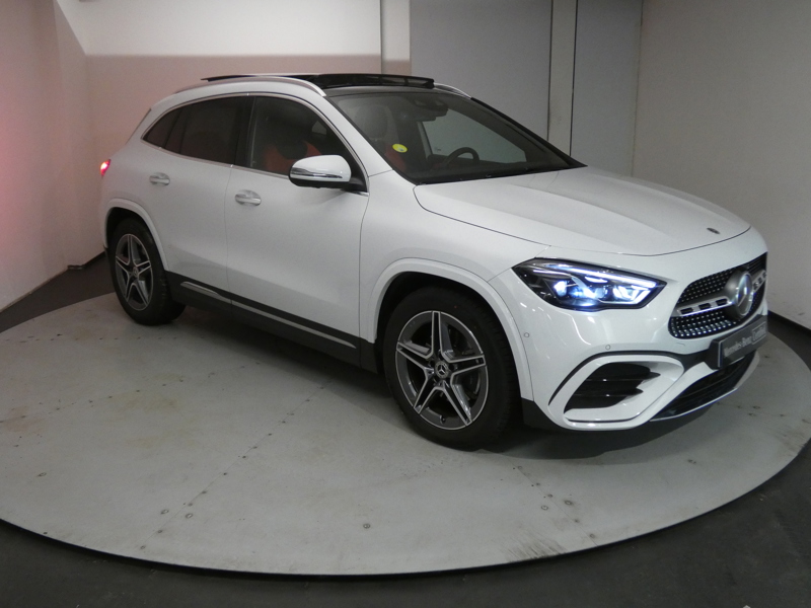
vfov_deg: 45.4
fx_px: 726
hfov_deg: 58.4
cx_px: 406
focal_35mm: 31
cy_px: 304
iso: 500
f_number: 3.3
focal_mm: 5.5
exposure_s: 1/80
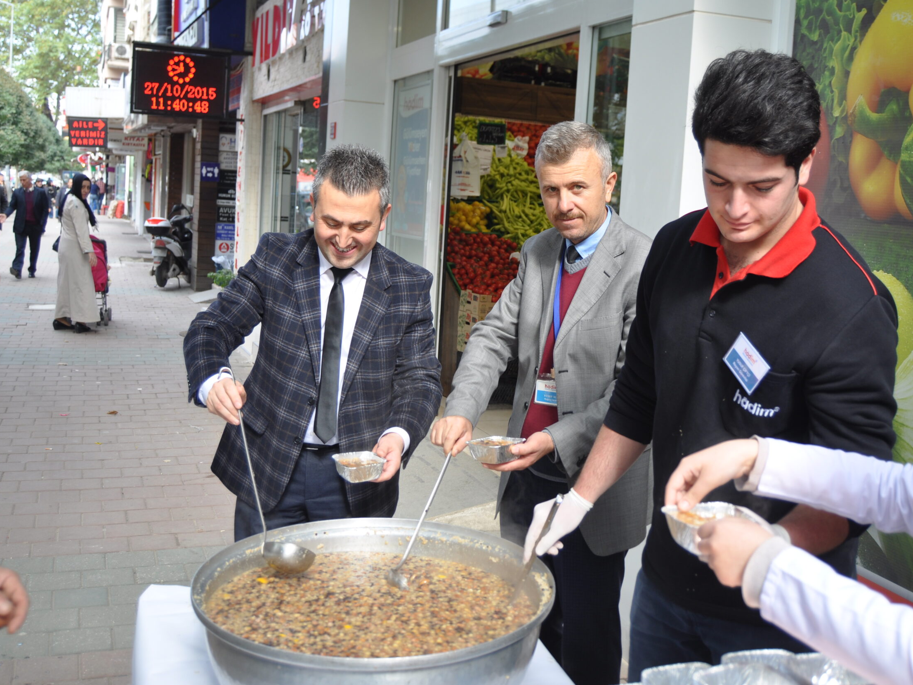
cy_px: 338
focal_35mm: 40
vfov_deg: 35.9
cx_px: 491
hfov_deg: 46.8
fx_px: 1055
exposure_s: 1/125
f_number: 5.6
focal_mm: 24
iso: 200
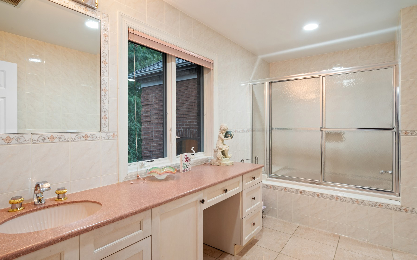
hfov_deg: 88.0
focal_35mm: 19
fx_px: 216
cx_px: 206
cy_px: 134
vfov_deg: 62.2
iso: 200
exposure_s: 4
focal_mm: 18
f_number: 11
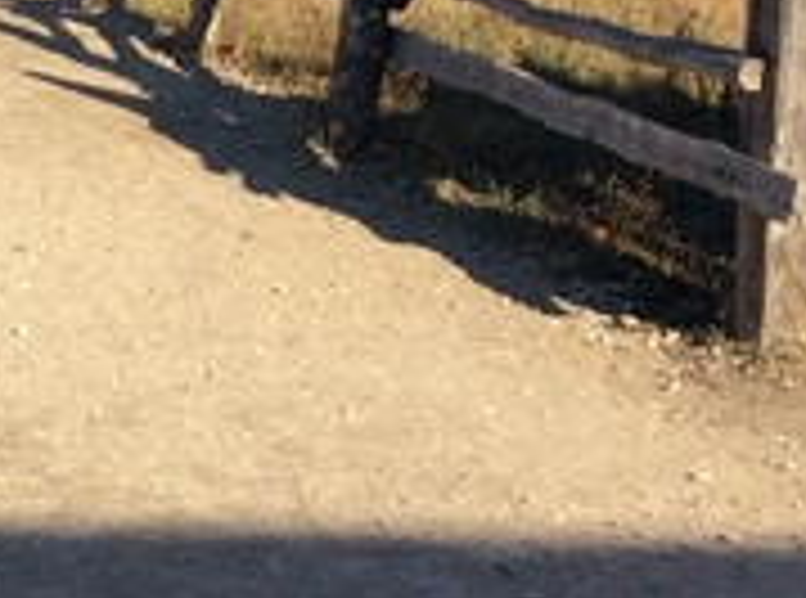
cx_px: -426
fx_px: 3365
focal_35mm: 145
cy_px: -13
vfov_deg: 10.1
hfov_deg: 12.9
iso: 32
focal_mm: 3.3
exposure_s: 1/1395
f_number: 2.4
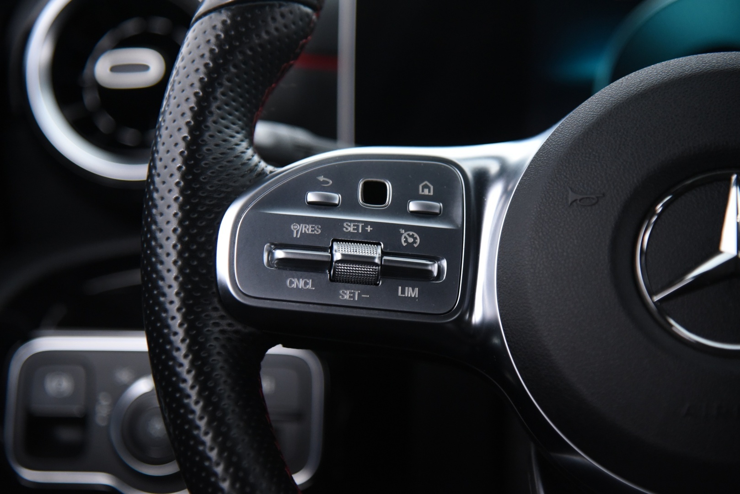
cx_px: 370
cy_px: 247
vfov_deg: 13.1
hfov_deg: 19.4
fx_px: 2159
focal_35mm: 105
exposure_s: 1/25
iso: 4000
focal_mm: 105
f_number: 4
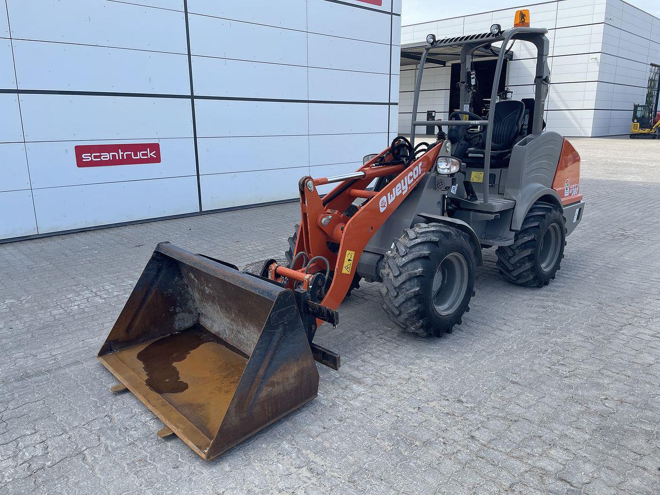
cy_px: 248
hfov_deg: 67.3
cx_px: 330
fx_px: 496
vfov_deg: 53.1
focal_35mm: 26
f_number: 1.6
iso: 32
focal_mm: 4.2
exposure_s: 1/1435
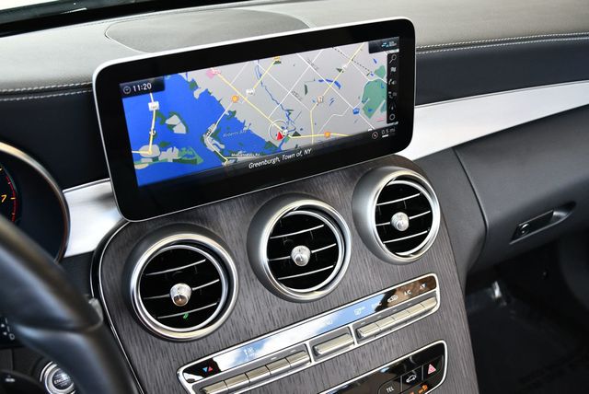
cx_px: 294
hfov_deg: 53.1
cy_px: 197
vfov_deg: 36.9
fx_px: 590
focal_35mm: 36
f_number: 3.5
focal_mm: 18
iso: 560
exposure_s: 1/250
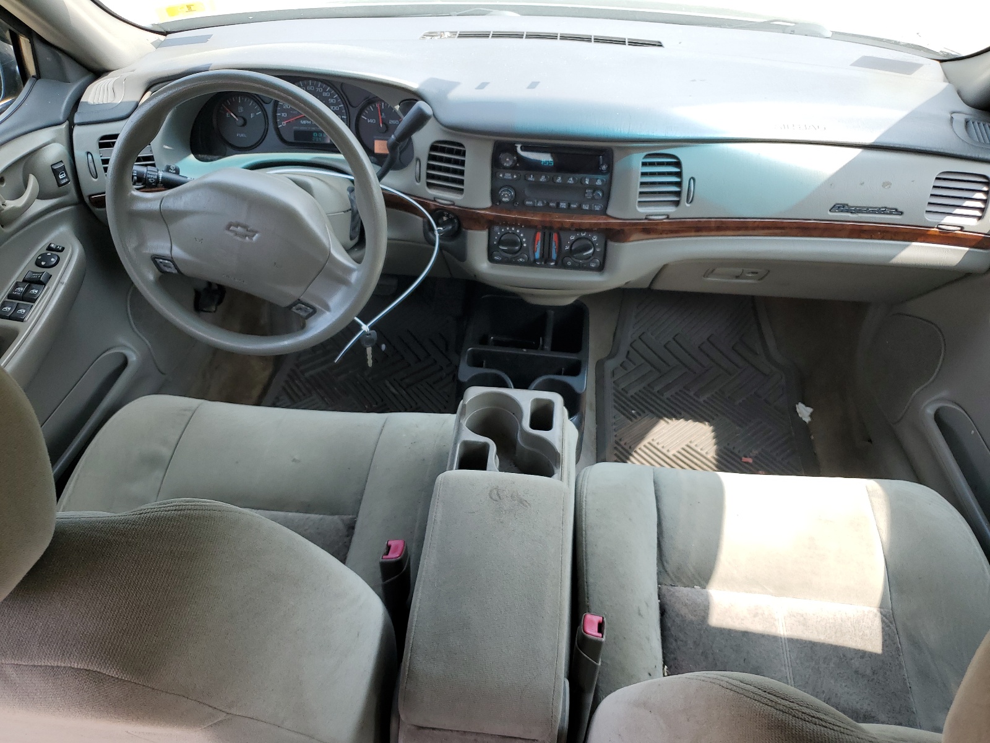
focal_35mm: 26
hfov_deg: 67.3
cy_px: 372
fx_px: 744
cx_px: 495
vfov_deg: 53.1
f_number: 1.5
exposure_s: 1/312
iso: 50
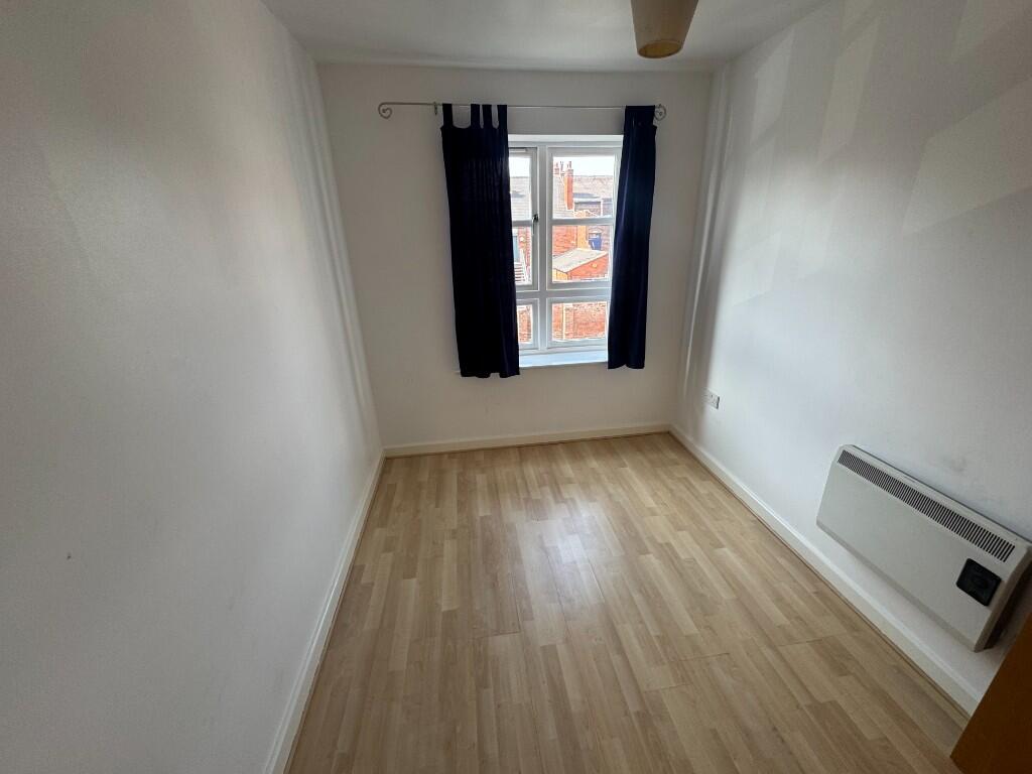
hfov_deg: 102.1
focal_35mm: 14
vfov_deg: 85.7
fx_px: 417
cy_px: 387
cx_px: 516
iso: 80
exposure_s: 1/99
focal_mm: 2.22
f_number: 2.2
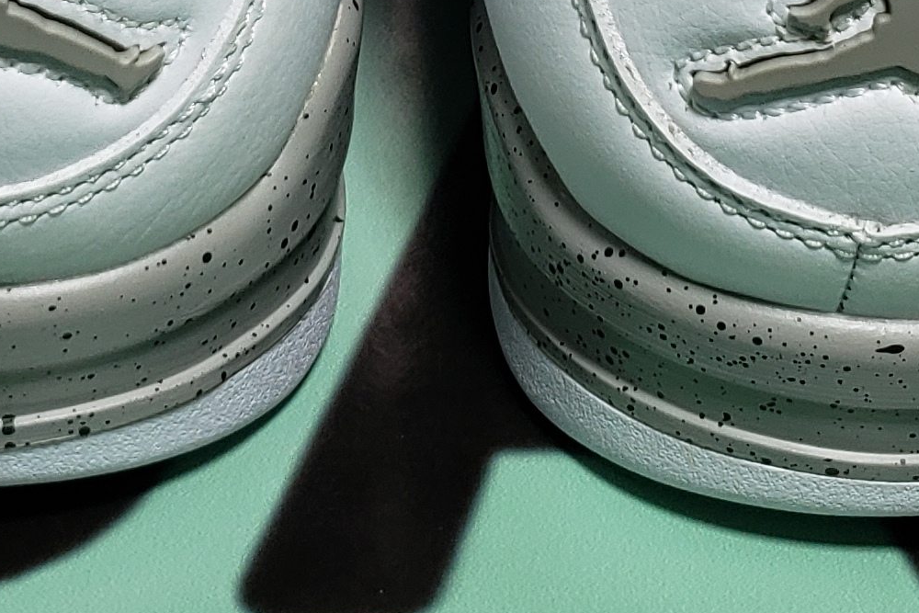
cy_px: -358
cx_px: 458
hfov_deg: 18.8
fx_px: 2783
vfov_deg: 11.9
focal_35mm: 109
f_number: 1.5
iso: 50
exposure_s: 1/389
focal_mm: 4.3
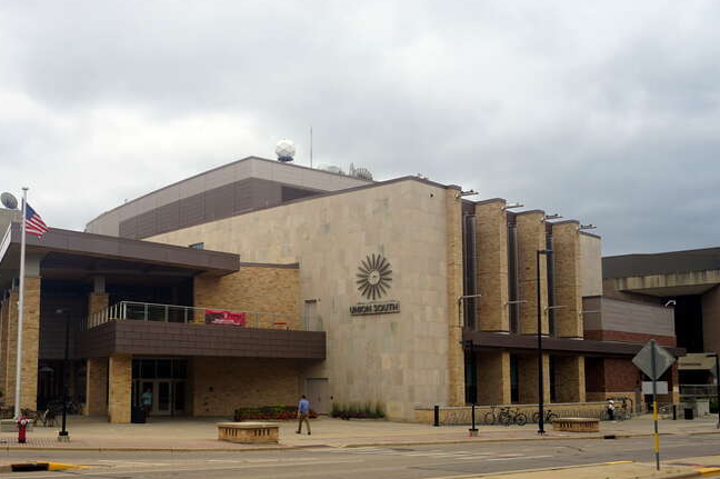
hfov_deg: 45.6
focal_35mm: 43
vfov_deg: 31.3
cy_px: 290
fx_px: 852
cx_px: 294
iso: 100
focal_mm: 23
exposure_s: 1/100
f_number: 9
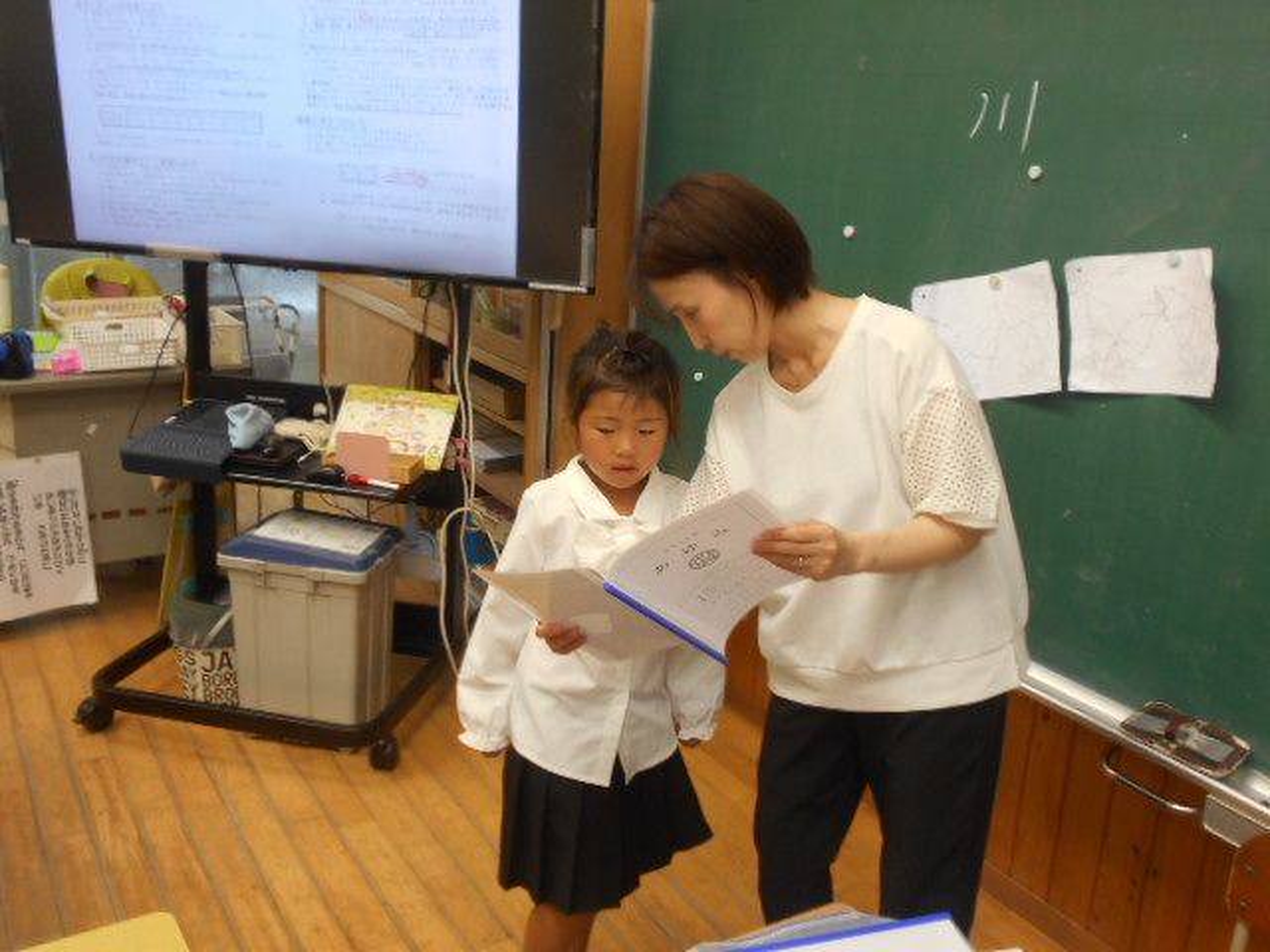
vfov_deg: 41.8
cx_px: 635
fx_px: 1247
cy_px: 476
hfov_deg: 54.0
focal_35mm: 34
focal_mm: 5.8
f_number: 3.6
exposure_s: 1/30
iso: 160
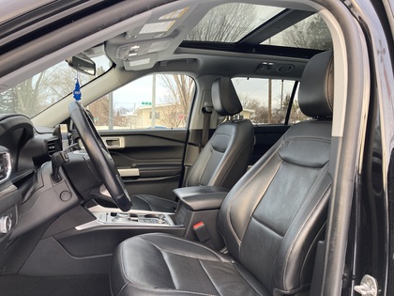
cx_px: 197
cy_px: 148
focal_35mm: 28
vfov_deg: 49.7
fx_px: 319
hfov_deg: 63.4
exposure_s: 1/83
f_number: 1.8
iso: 80
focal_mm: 3.99
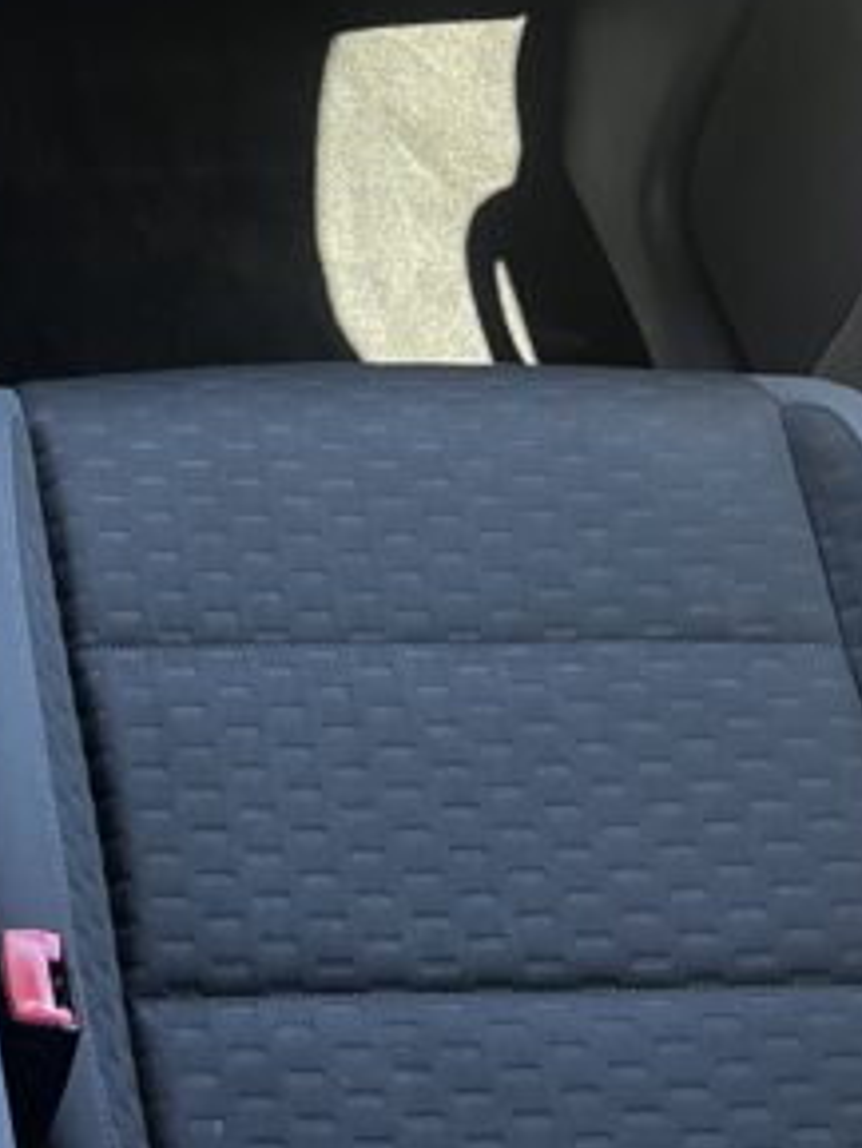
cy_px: 56
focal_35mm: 72
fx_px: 2389
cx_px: -377
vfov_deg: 25.9
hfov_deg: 18.4
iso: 125
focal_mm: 5.1
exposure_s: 1/90
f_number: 1.6
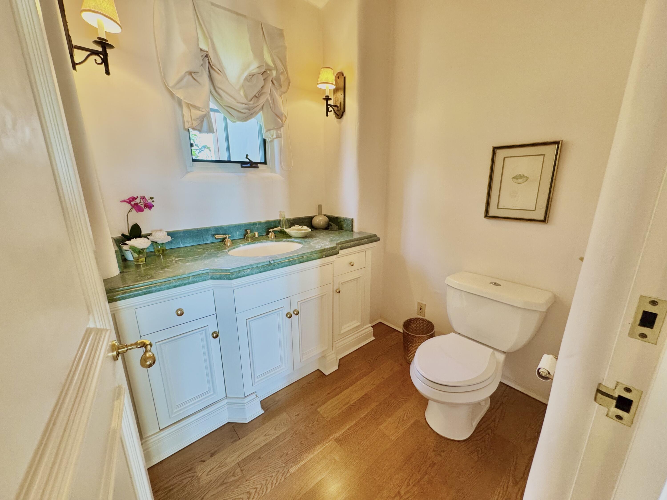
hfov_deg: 102.1
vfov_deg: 85.7
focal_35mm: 14
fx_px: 270
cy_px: 250
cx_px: 334
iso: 200
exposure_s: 1/60
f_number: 2.2
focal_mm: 2.22
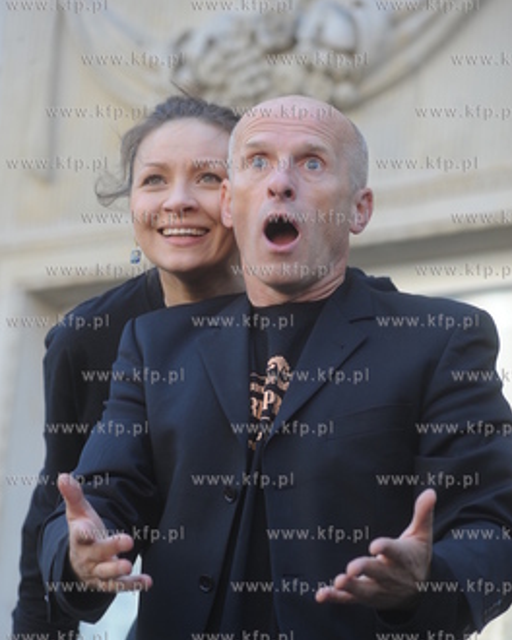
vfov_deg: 11.7
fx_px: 3125
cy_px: 372
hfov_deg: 9.4
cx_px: 256
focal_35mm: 165
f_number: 5.6
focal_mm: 145
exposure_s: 1/250
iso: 400
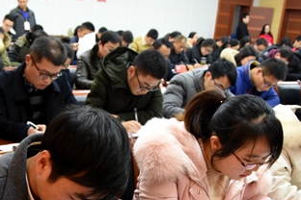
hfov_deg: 37.8
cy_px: 170
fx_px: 435
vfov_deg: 25.4
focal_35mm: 52
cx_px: 103
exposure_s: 1/30
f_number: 3.5
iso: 900
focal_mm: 18
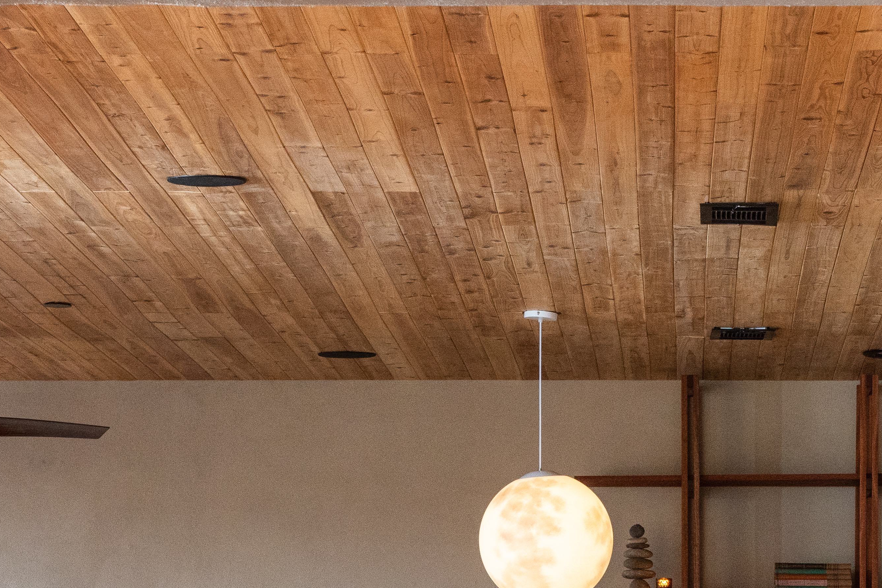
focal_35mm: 170
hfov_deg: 12.1
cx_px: 648
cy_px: 767
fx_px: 4165
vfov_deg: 8.0
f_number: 8
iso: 1000
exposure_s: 1/8
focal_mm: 48
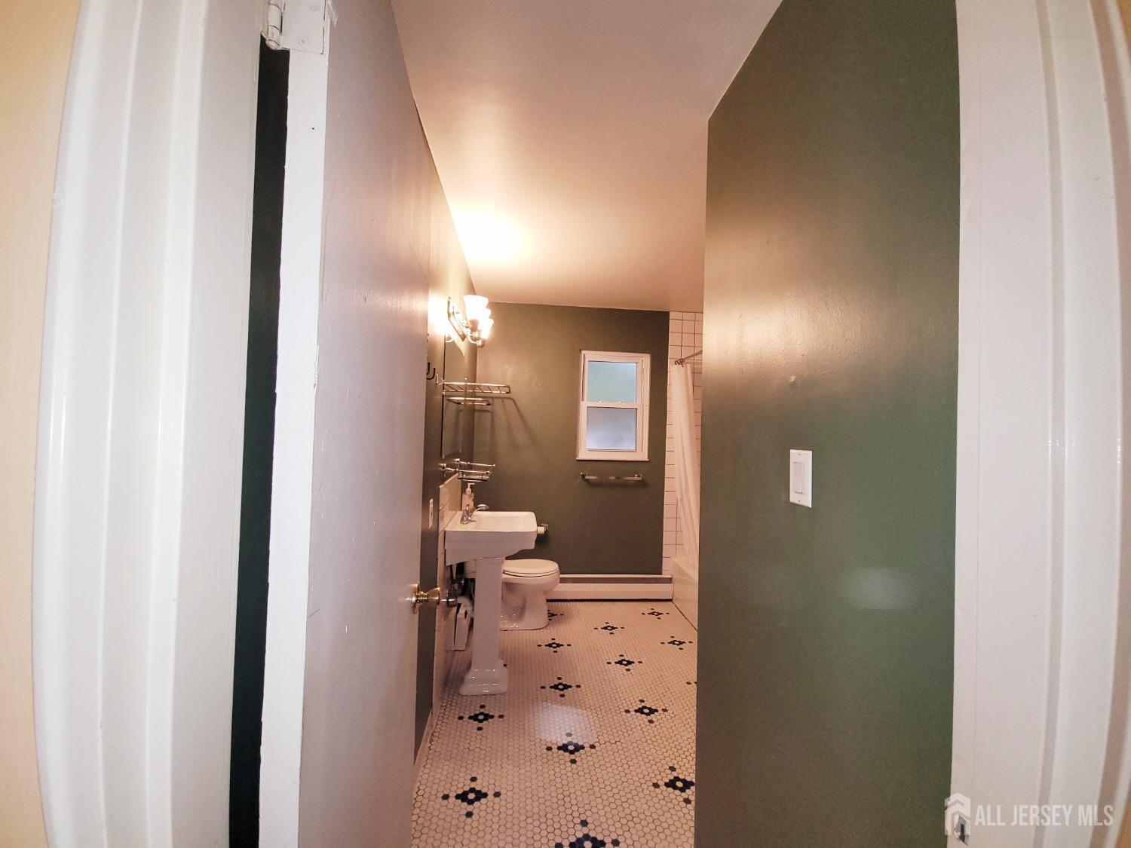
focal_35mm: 13
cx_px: 566
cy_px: 424
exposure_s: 1/60.2
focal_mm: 2.2
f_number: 2.2
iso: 160
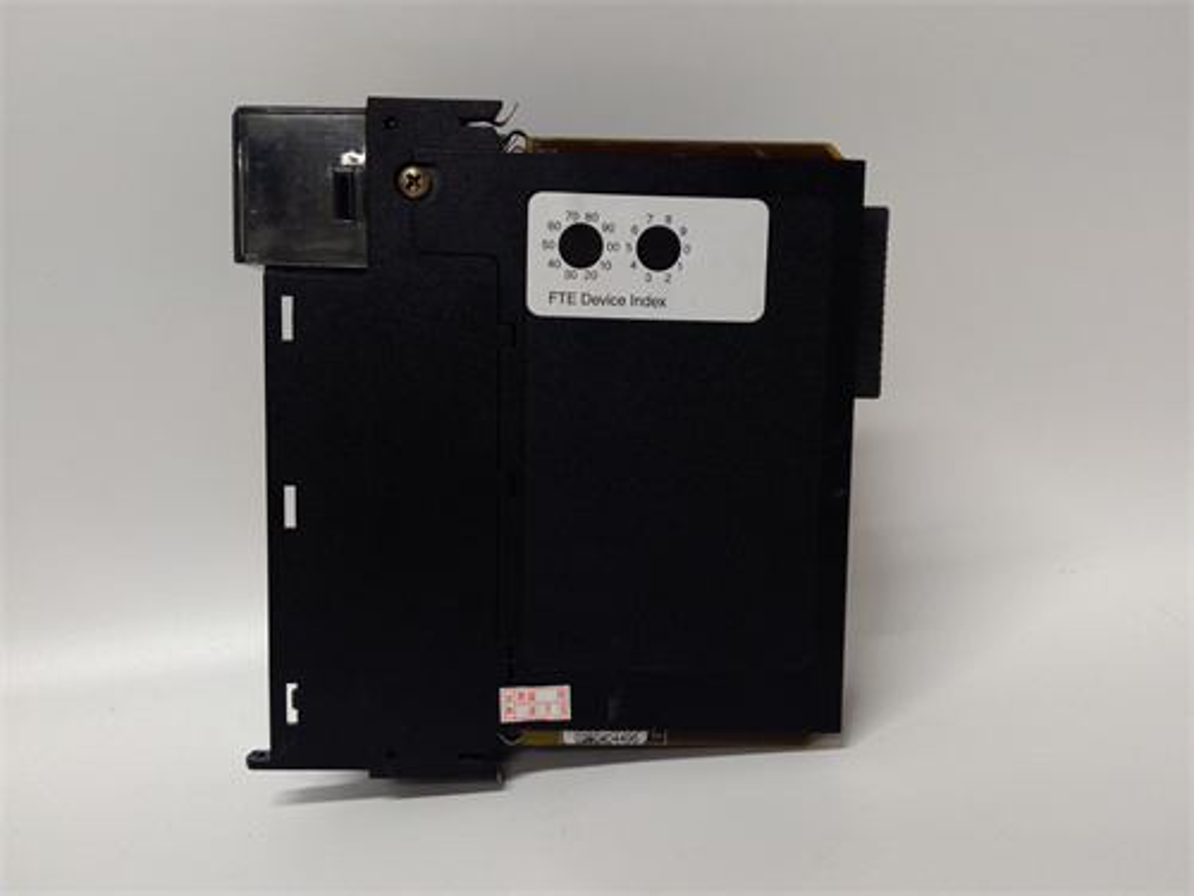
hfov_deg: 65.3
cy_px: 448
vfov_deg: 51.4
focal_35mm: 27
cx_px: 597
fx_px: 931
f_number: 2
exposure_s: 1/33
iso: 246
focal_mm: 3.79
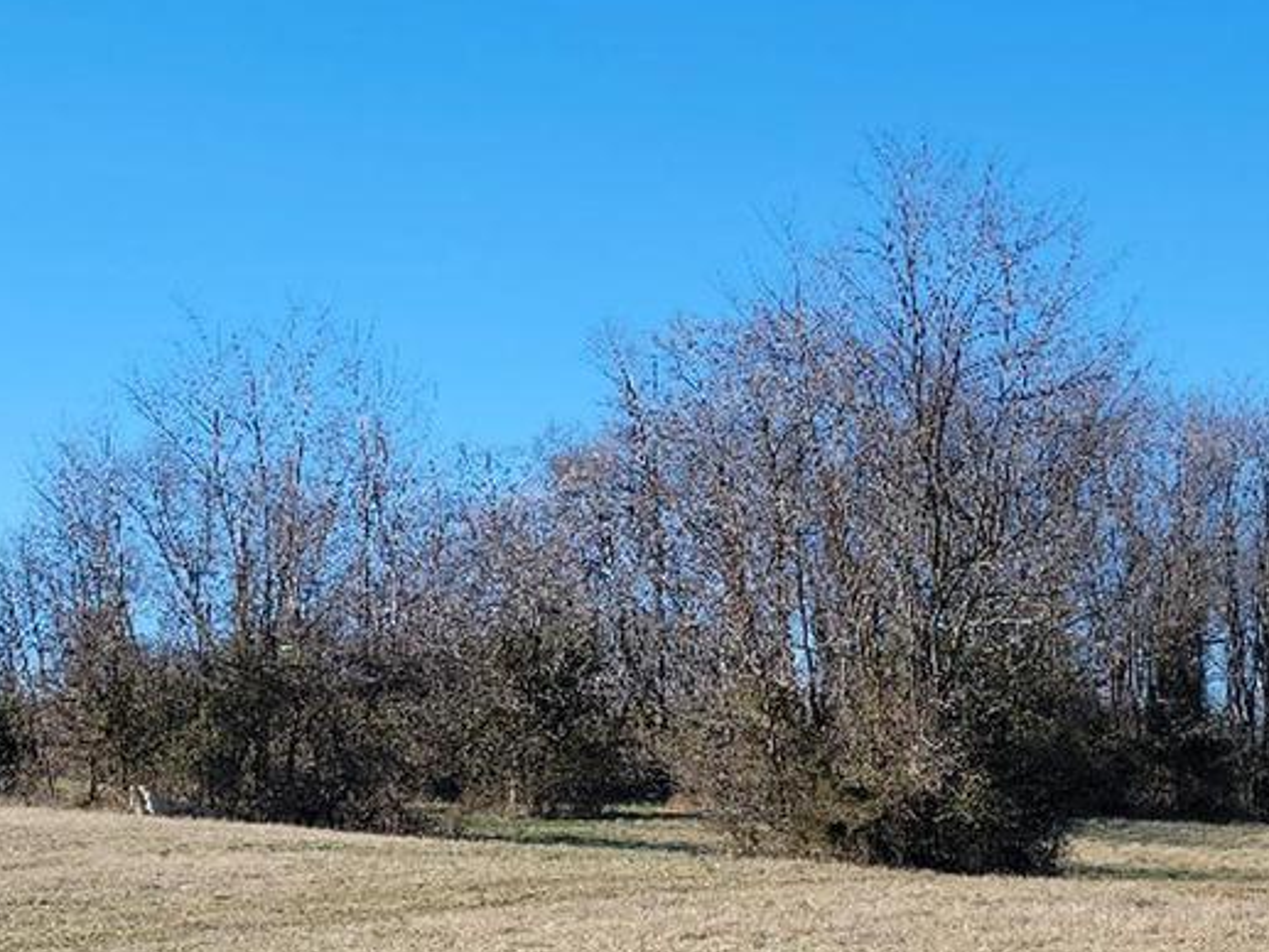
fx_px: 2860
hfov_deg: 25.0
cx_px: 619
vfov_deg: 18.8
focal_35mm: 78
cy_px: 682
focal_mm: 5.9
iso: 25
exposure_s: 1/625
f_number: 2
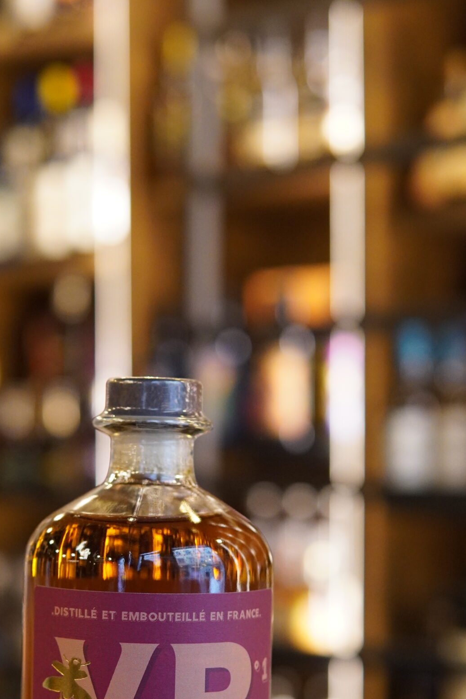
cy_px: 531
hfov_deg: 18.4
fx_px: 1437
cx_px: 147
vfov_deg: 27.0
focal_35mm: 74
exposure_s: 1/160
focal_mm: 30
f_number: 2.2
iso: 1600
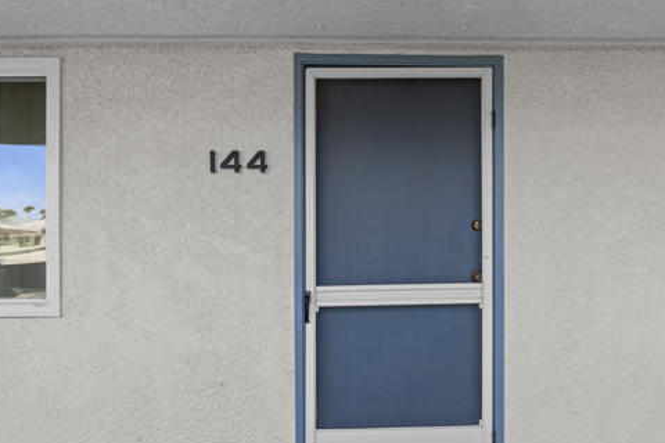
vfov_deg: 61.8
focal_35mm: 20
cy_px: 239
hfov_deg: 82.5
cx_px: 411
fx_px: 369
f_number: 8
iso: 100
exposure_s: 1/20
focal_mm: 10
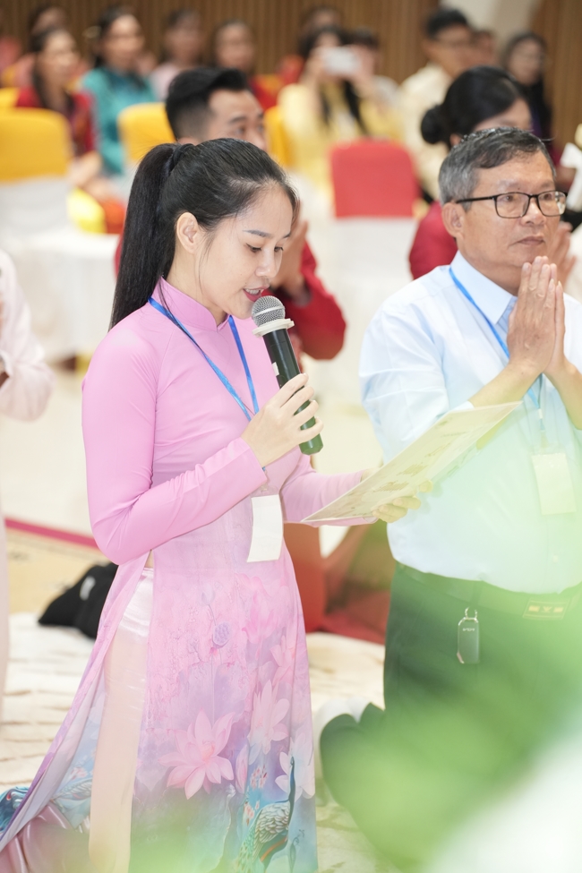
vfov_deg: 18.1
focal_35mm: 113
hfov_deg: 12.1
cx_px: 291
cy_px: 436
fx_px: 2740
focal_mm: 113
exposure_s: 1/200
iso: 2000
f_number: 2.8
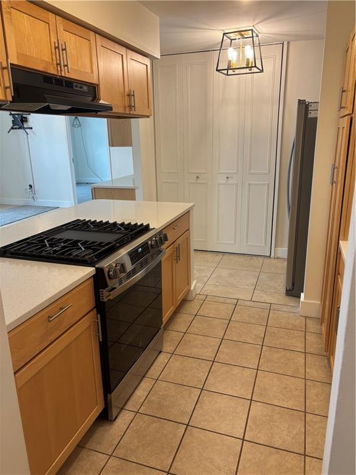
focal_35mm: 26
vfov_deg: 67.3
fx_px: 357
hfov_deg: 53.1
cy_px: 238
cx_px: 178
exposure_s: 1/60
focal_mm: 5.96
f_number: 1.6
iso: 80
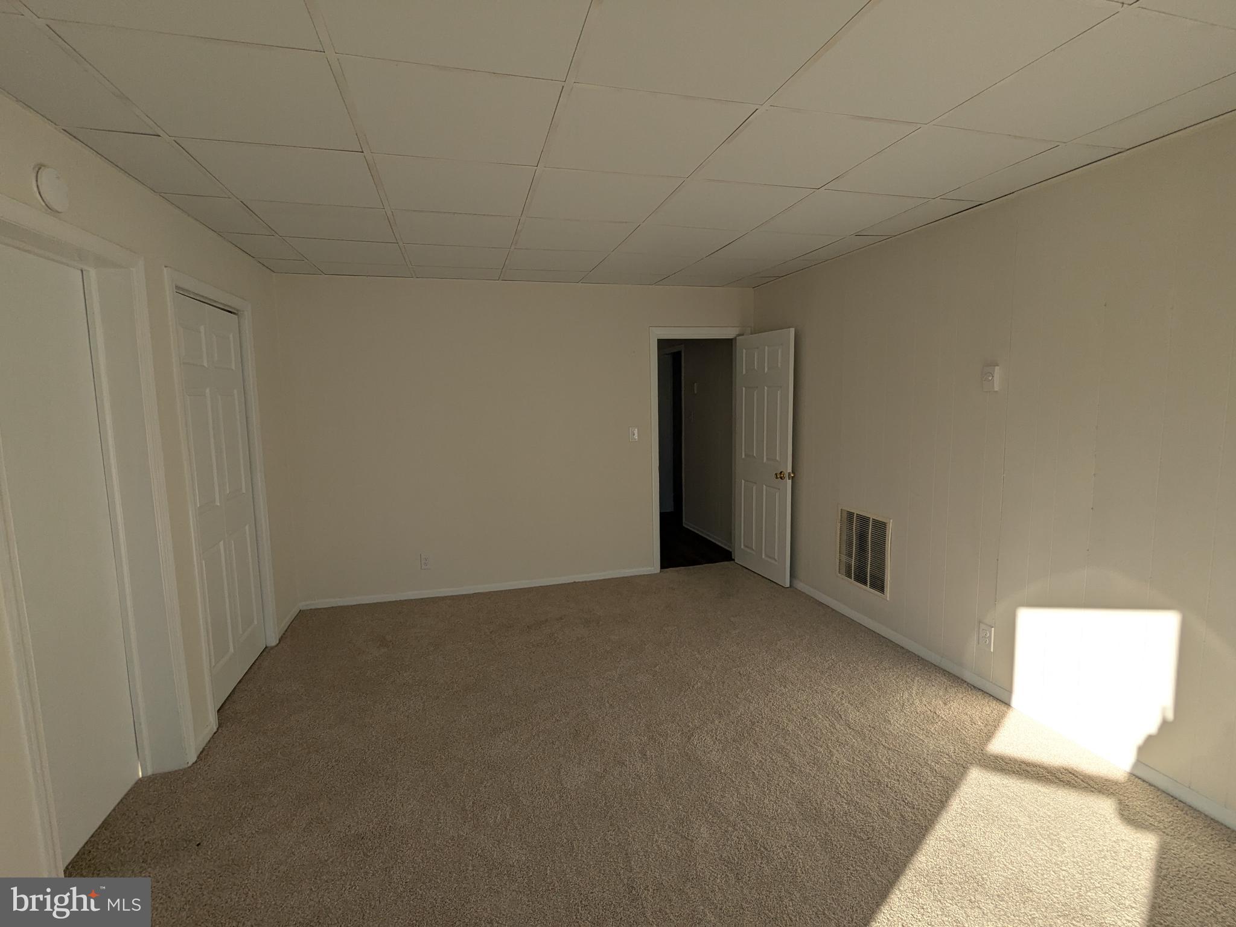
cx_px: 618
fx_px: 571
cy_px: 464
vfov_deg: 78.1
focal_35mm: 16
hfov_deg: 94.5
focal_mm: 2.35
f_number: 2.2
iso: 49
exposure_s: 1/563
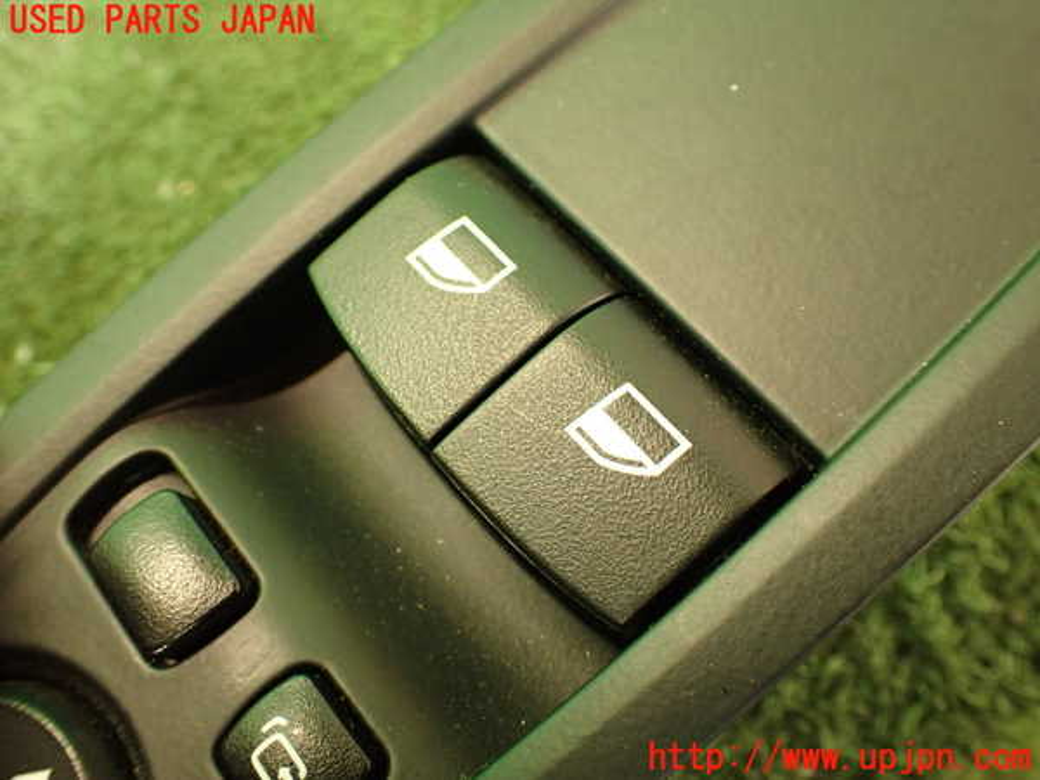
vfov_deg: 44.2
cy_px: 390
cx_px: 520
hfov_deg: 56.8
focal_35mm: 32
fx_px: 961
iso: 400
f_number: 2.4
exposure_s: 1/30
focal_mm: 5.79
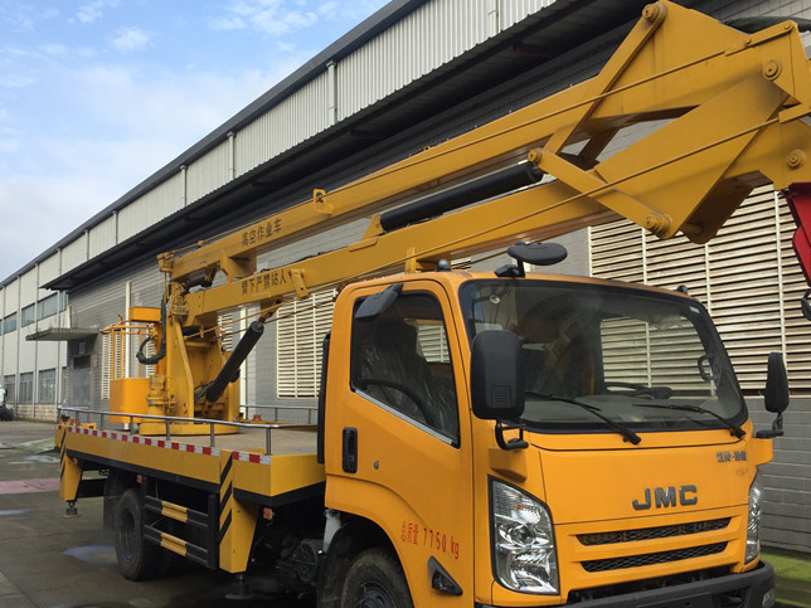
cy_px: 341
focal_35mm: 36
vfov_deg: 39.6
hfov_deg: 51.3
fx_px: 843
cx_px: 383
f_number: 2.2
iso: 32
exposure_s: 1/807
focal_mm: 4.15
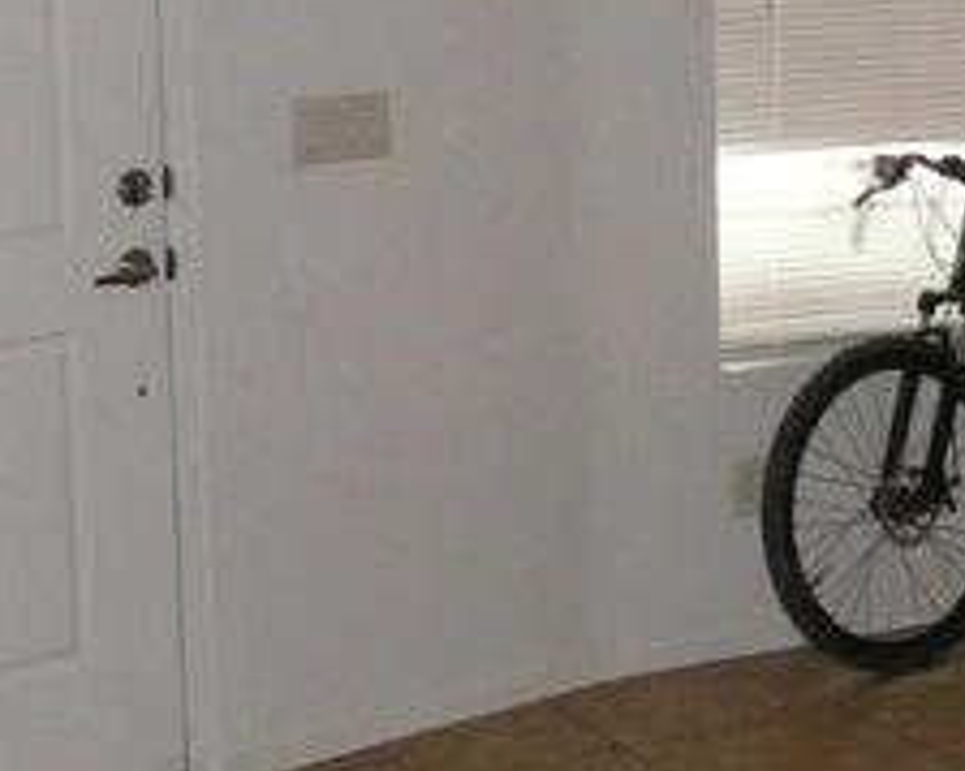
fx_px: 2969
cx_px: 1178
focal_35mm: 104
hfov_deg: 17.5
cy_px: 155
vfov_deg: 14.7
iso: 250
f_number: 5
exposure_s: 1/60
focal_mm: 4.6
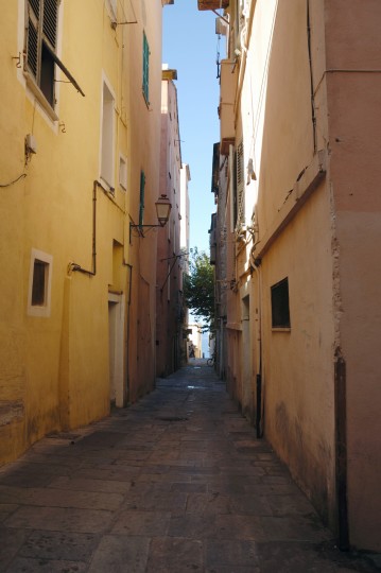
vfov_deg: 67.4
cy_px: 286
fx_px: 429
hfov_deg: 47.8
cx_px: 190
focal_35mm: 27
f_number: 9
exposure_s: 1/125
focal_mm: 18
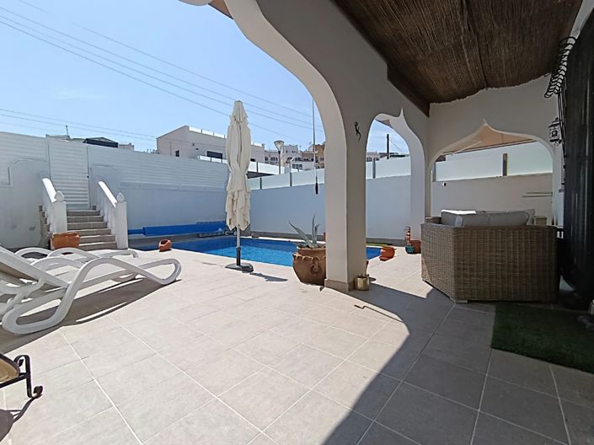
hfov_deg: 98.2
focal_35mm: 15
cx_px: 297
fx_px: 257
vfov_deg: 81.7
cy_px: 222
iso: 53
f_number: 2.2
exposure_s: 1/1789
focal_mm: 1.65
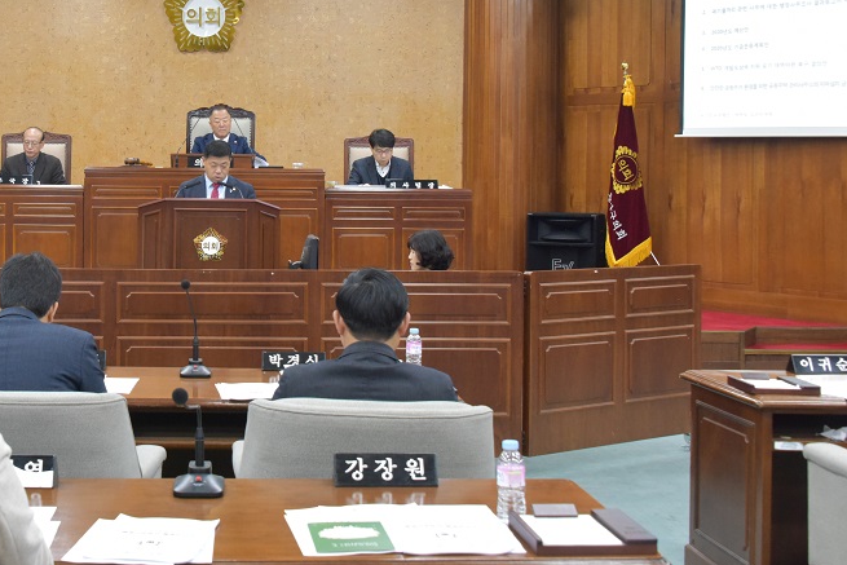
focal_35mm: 55
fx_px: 1294
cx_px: 212
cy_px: 175
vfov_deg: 24.5
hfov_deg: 35.4
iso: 4500
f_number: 9
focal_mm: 36
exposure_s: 1/60
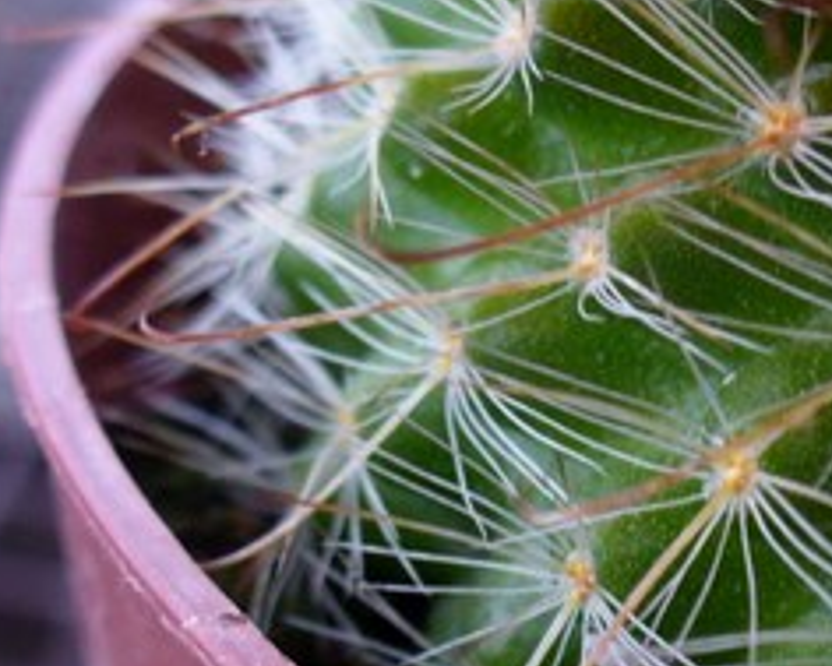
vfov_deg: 15.7
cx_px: 846
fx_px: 2414
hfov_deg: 19.0
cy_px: 254
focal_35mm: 98
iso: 100
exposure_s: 1/50
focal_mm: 6.1
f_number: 2.8
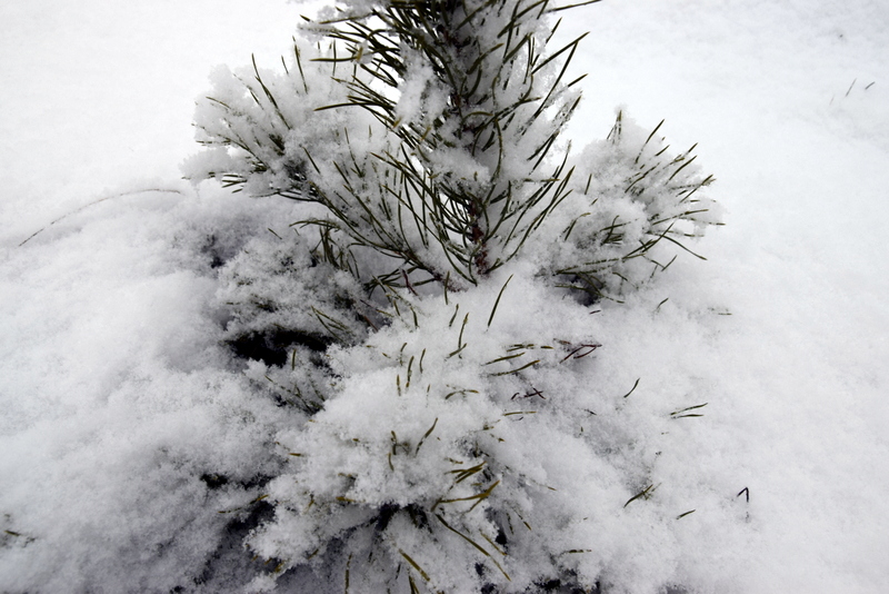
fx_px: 926
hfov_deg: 51.3
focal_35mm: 38
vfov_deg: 35.5
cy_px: 297
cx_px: 444
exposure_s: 1/160
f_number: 8
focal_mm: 25
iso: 400
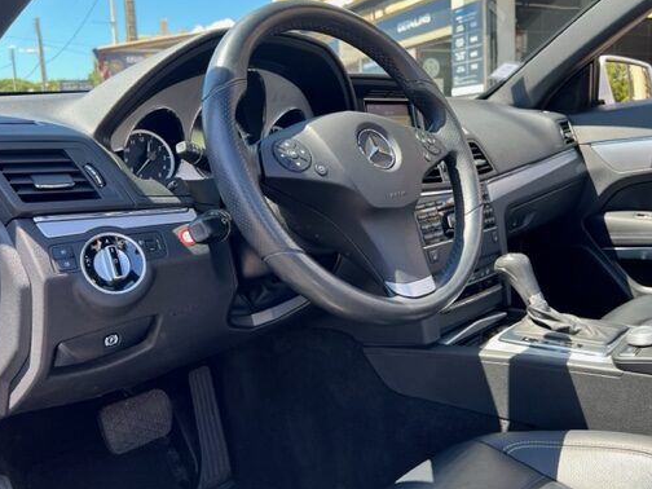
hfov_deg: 55.2
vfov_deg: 42.9
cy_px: 223
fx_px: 622
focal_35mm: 33
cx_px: 364
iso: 50
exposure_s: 1/353
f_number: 1.5
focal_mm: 5.7
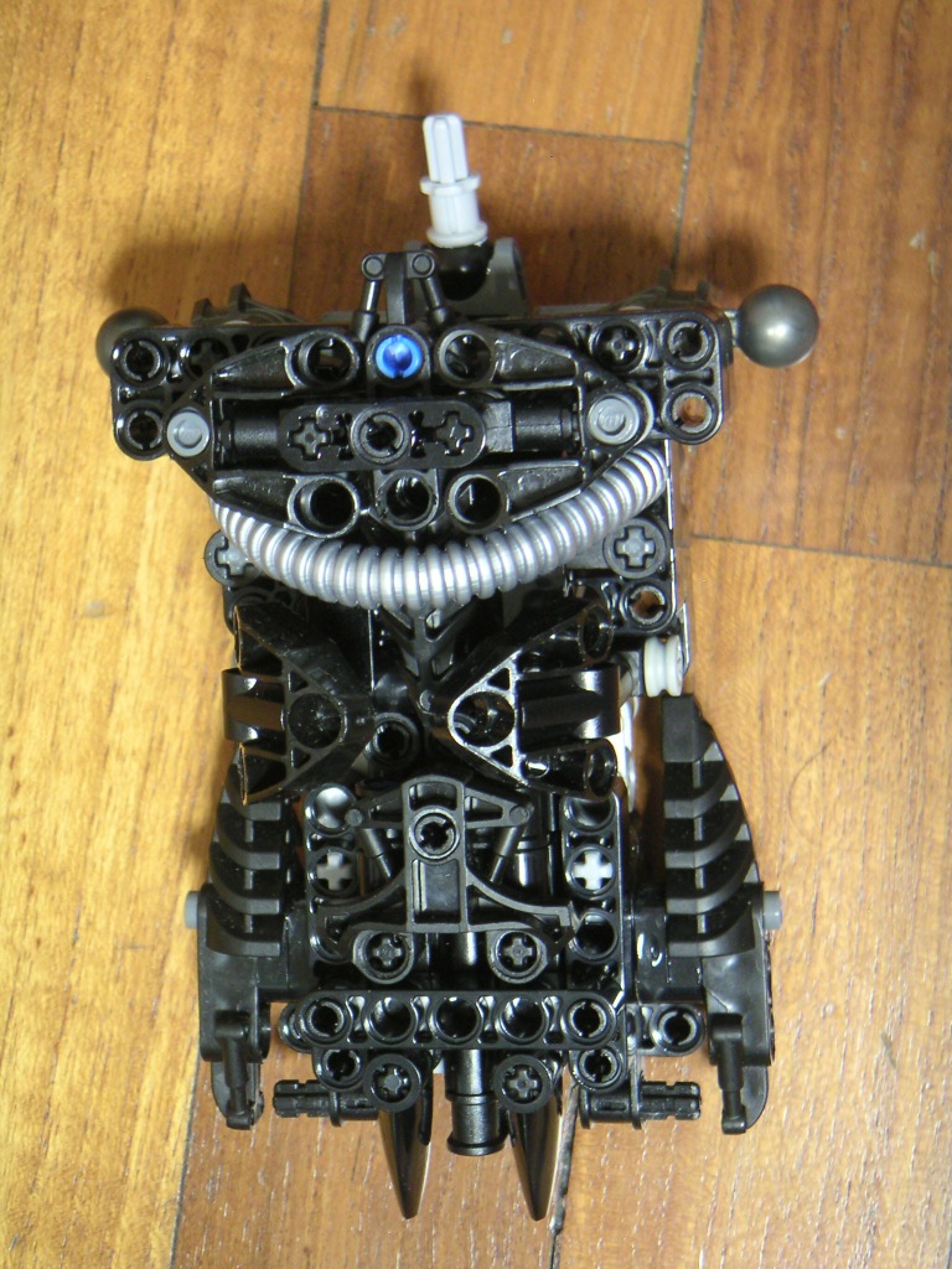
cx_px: 476
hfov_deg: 15.2
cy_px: 634
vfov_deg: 20.2
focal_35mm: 97
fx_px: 3557
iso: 100
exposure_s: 3
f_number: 3.5
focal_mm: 15
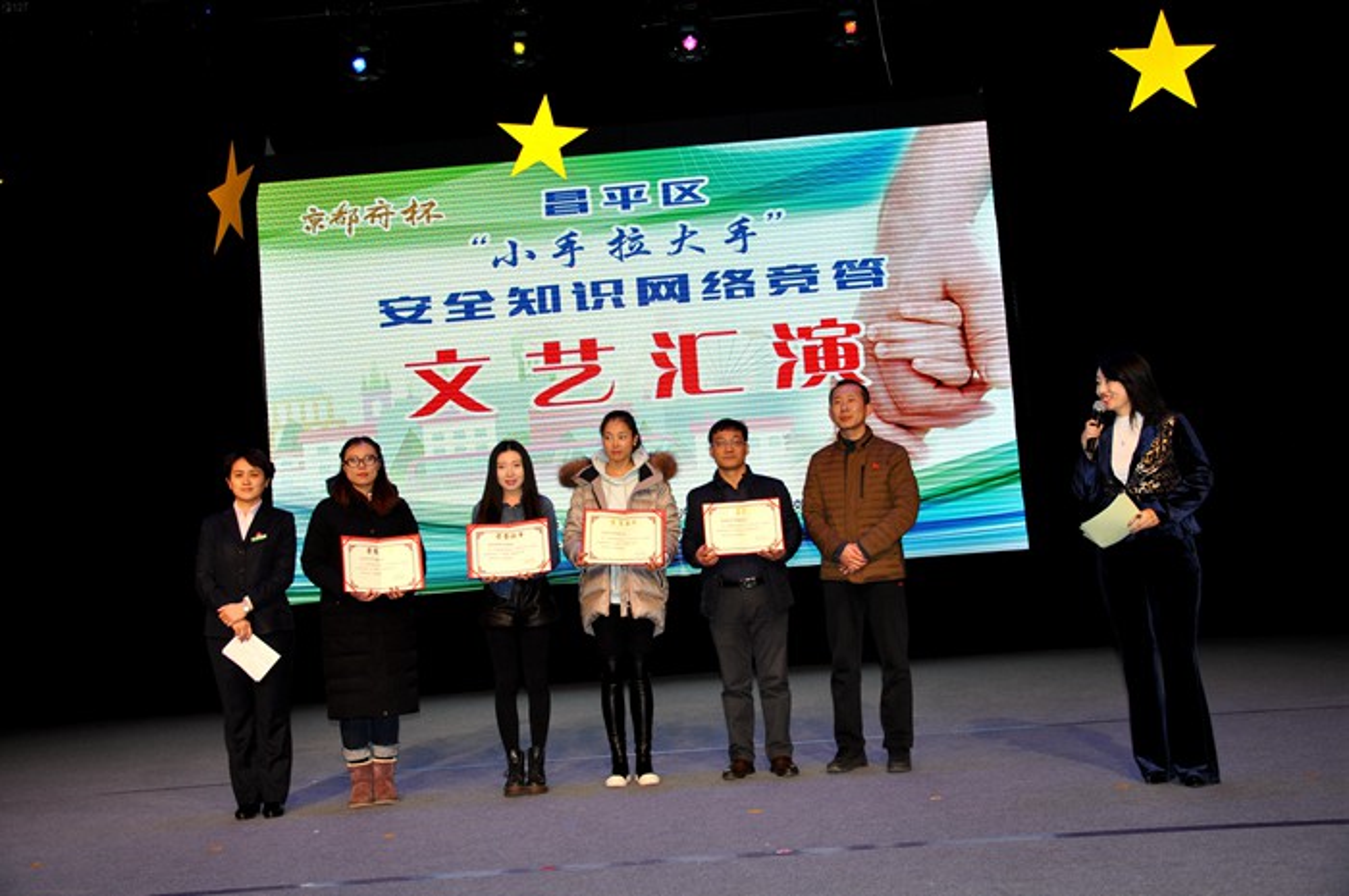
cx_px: 674
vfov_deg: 35.4
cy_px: 448
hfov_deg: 51.3
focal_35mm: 38
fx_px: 1404
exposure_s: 1/200
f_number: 4.8
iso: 320
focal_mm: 25
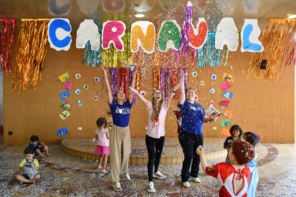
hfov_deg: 61.9
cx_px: 148
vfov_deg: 43.6
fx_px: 247
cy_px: 98
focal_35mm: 30
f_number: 3.5
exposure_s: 1/125
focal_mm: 20
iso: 1250
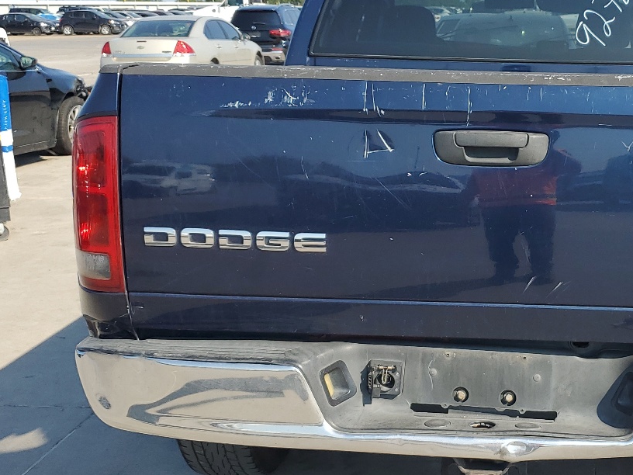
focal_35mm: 51
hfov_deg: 36.4
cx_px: 496
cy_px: 274
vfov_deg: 28.5
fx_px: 933
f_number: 1.5
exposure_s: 1/2000
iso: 50
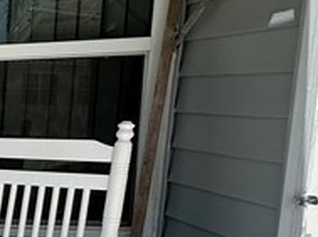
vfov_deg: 18.9
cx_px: -411
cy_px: 222
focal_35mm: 76
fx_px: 697
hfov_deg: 15.8
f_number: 2.2
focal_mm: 2.22
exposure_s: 1/1575
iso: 50
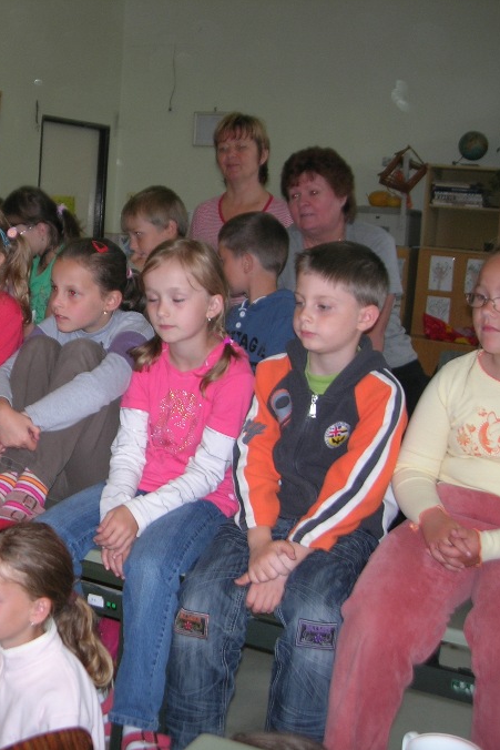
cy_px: 374
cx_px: 34
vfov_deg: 37.5
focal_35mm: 53
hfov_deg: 24.7
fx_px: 1104
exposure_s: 1/60.1
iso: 64
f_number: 2.8
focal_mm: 7.8
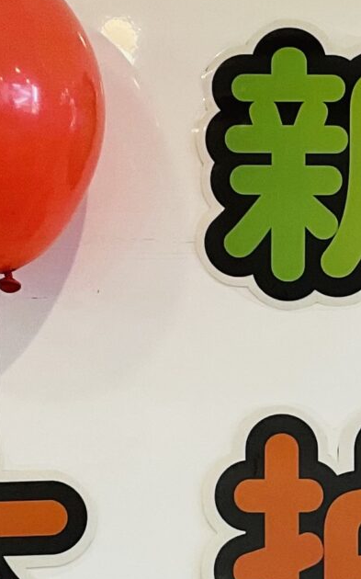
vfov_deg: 16.6
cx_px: 524
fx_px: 1970
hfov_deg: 10.2
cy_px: 427
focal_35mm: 125
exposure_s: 1/100
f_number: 1.8
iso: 50
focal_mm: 3
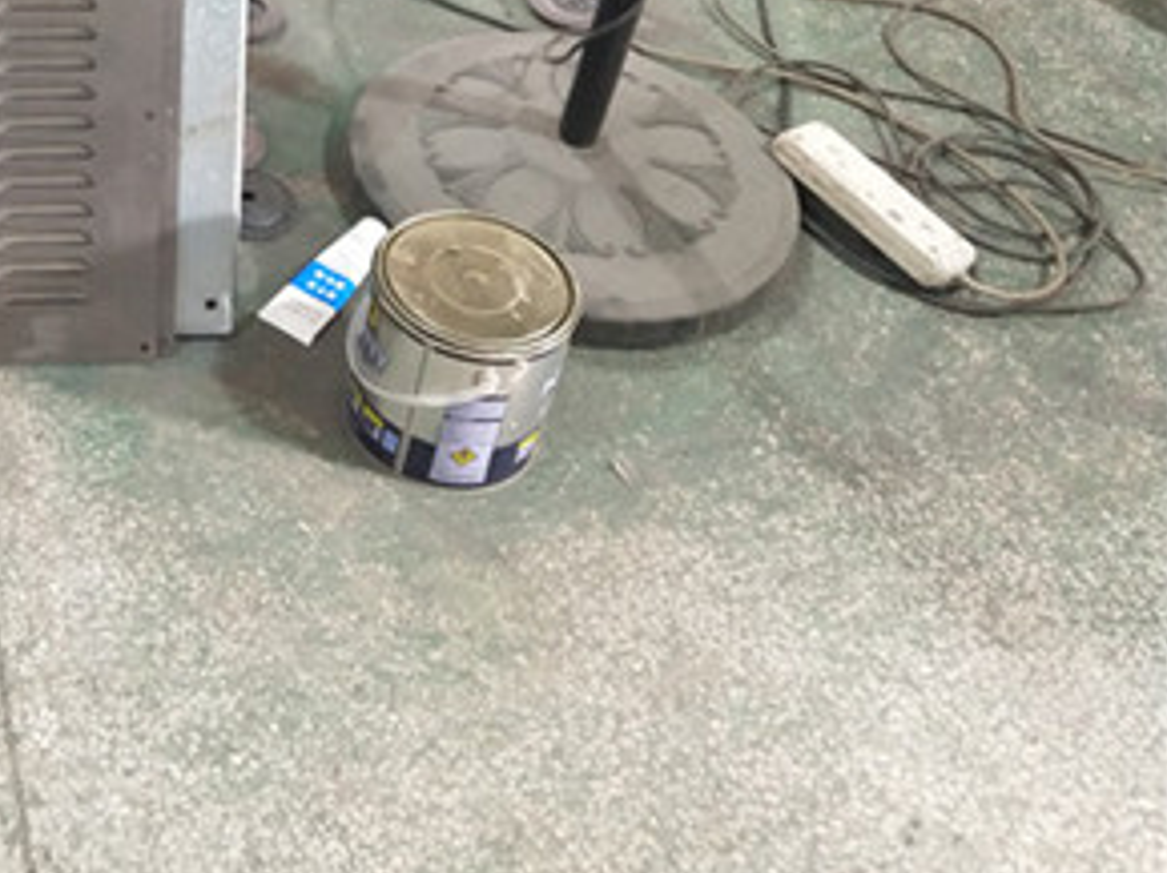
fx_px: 2088
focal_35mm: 62
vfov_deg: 22.7
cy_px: 10
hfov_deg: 29.0
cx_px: -36
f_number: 1.8
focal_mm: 3.95
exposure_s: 1/33.3
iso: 357
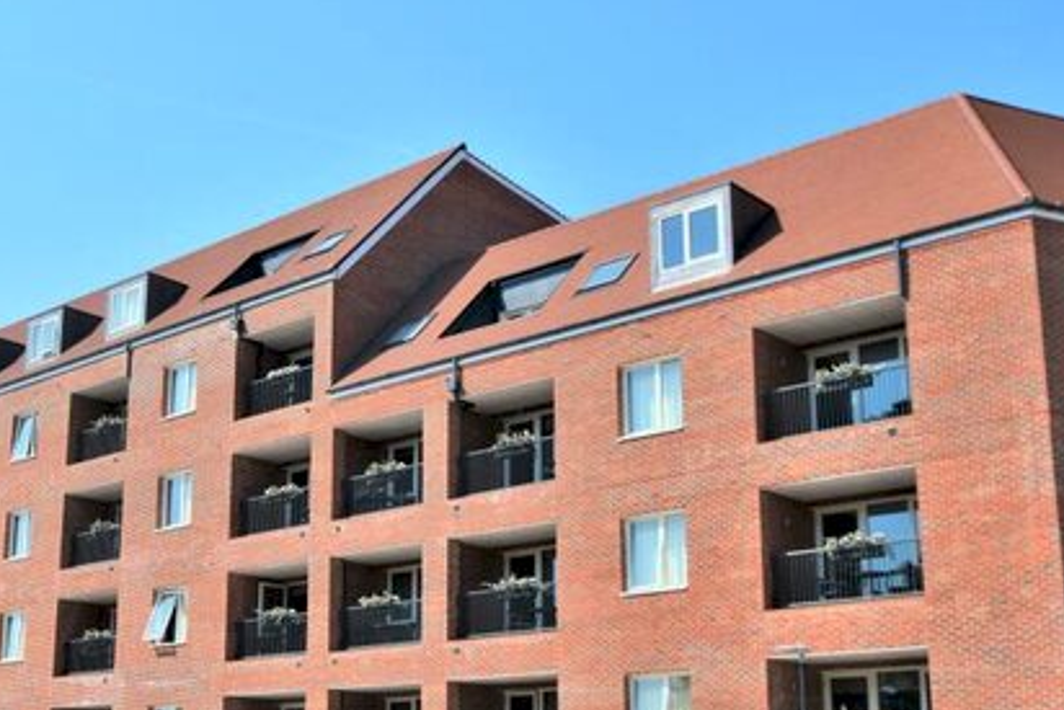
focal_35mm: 51
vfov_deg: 26.4
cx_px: 398
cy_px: 463
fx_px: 1508
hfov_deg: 38.6
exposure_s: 1/250
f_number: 8
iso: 100
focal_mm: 20
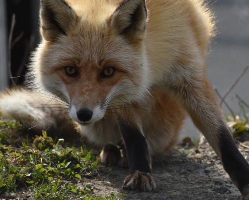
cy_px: 57
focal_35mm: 539
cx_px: 189
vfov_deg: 2.9
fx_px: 3974
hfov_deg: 3.6
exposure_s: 1/2500
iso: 640
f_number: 5.3
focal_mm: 190
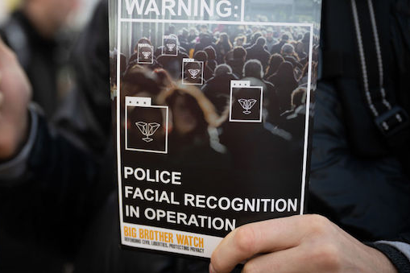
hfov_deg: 30.3
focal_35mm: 66
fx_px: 751
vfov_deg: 20.6
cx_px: 142
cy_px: 132
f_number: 2.8
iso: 500
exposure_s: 1/1600
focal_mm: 46
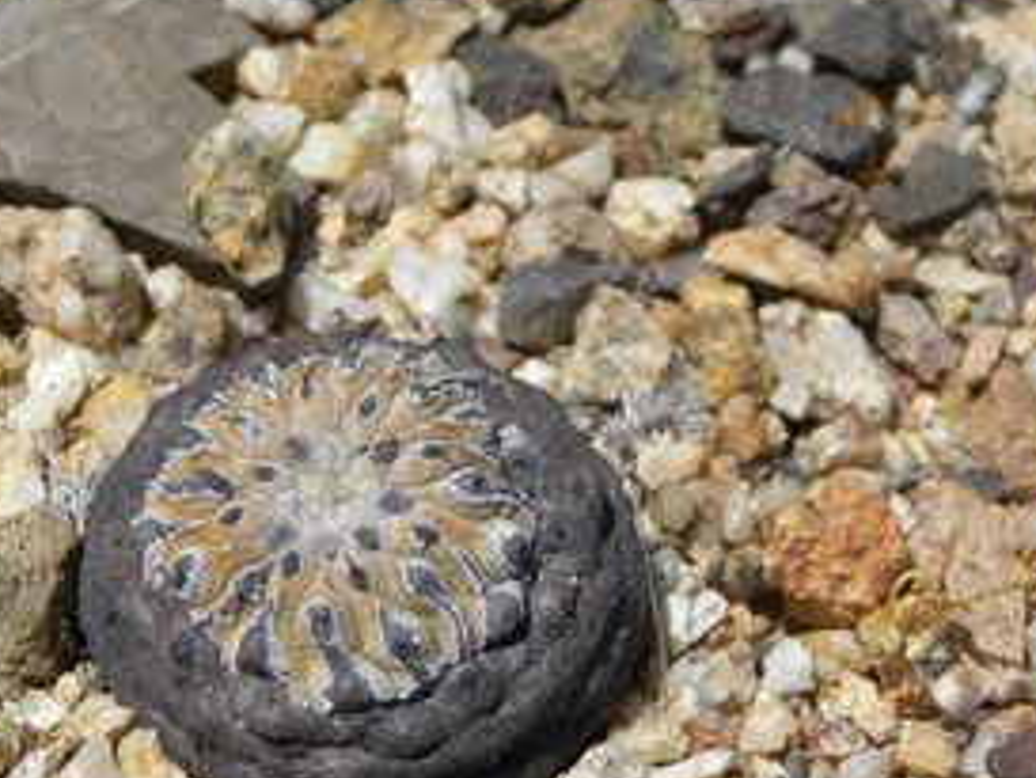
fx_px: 4611
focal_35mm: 154
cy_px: 543
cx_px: 395
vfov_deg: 9.6
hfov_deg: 12.8
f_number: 4
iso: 64
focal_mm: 18.8
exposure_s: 1/975
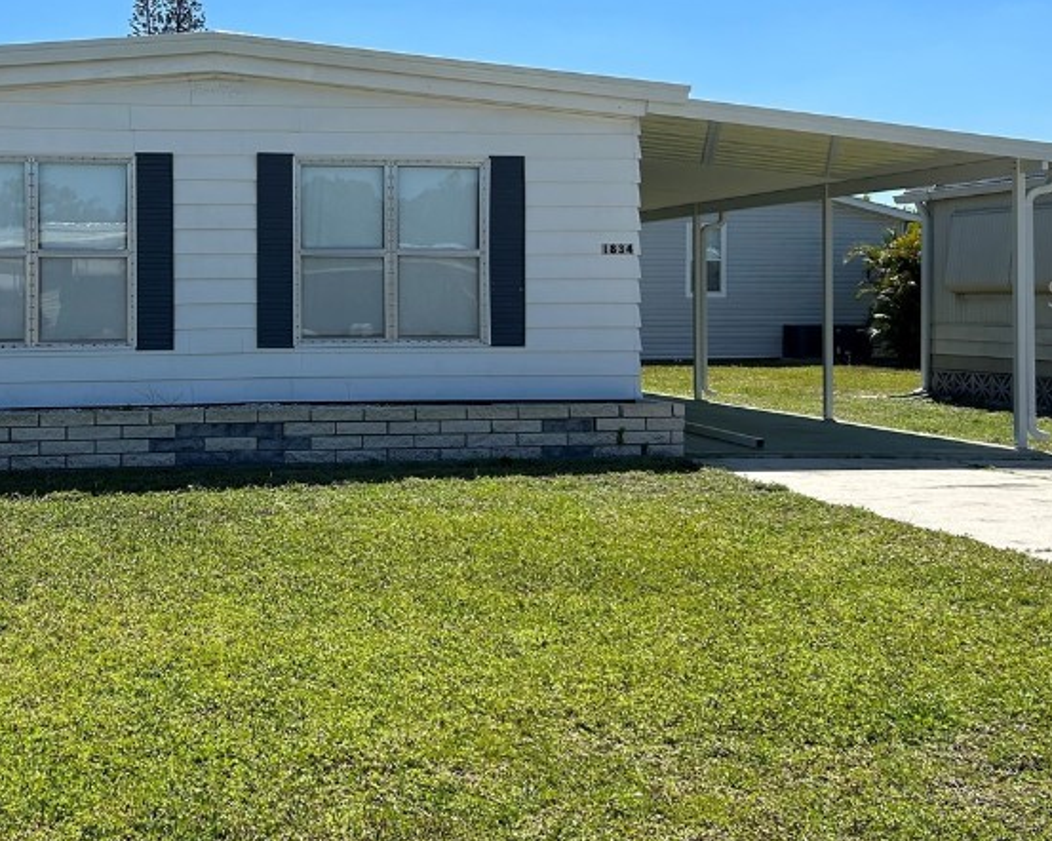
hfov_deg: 38.5
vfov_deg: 31.9
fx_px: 1463
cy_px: 293
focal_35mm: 47
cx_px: 253
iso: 50
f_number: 1.5
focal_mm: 5.7
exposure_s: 1/4630
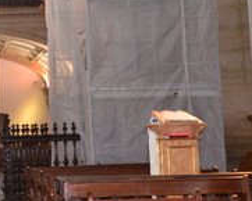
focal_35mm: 99
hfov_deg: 18.5
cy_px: -6
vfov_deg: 15.3
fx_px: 739
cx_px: -35
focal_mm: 22
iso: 1400
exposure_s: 1/60
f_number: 3.8
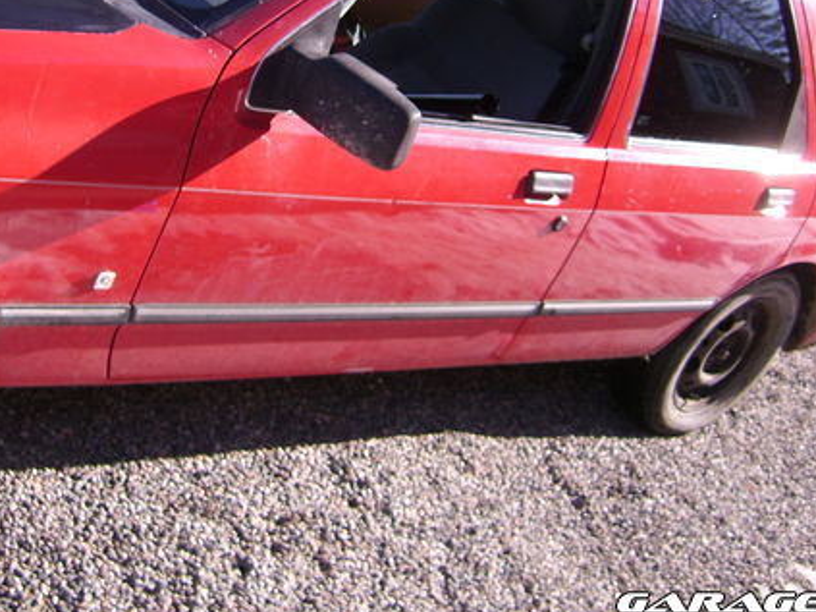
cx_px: 330
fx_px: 1249
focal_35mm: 53
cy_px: 158
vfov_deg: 27.2
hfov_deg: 36.1
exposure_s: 1/458
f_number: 2.8
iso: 50
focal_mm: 5.95
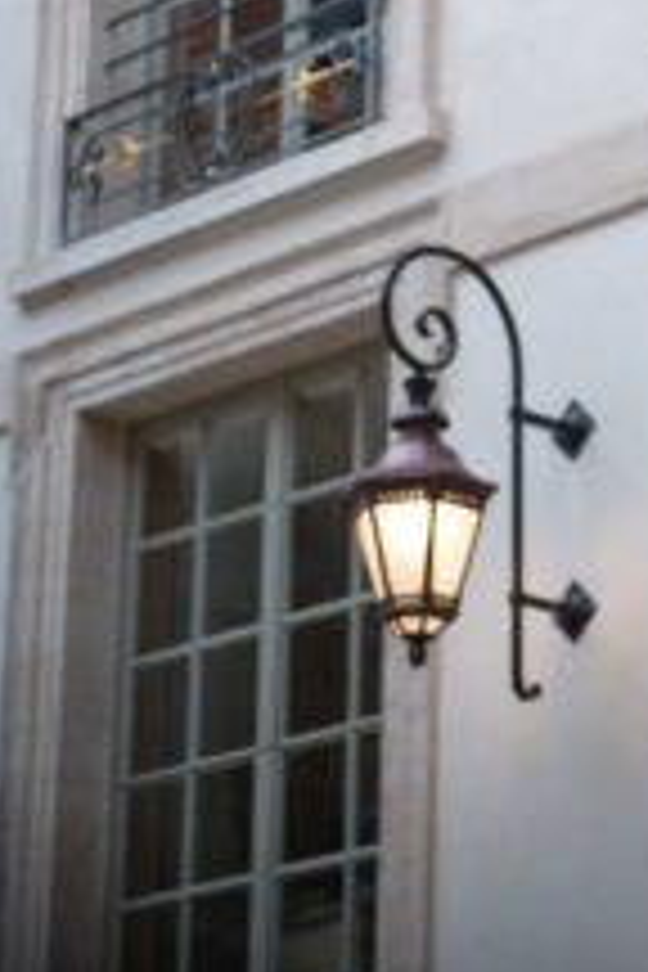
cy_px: -7
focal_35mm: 146
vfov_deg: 13.8
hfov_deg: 9.4
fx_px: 3942
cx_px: 598
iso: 320
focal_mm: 70
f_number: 2.8
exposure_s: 1/1250
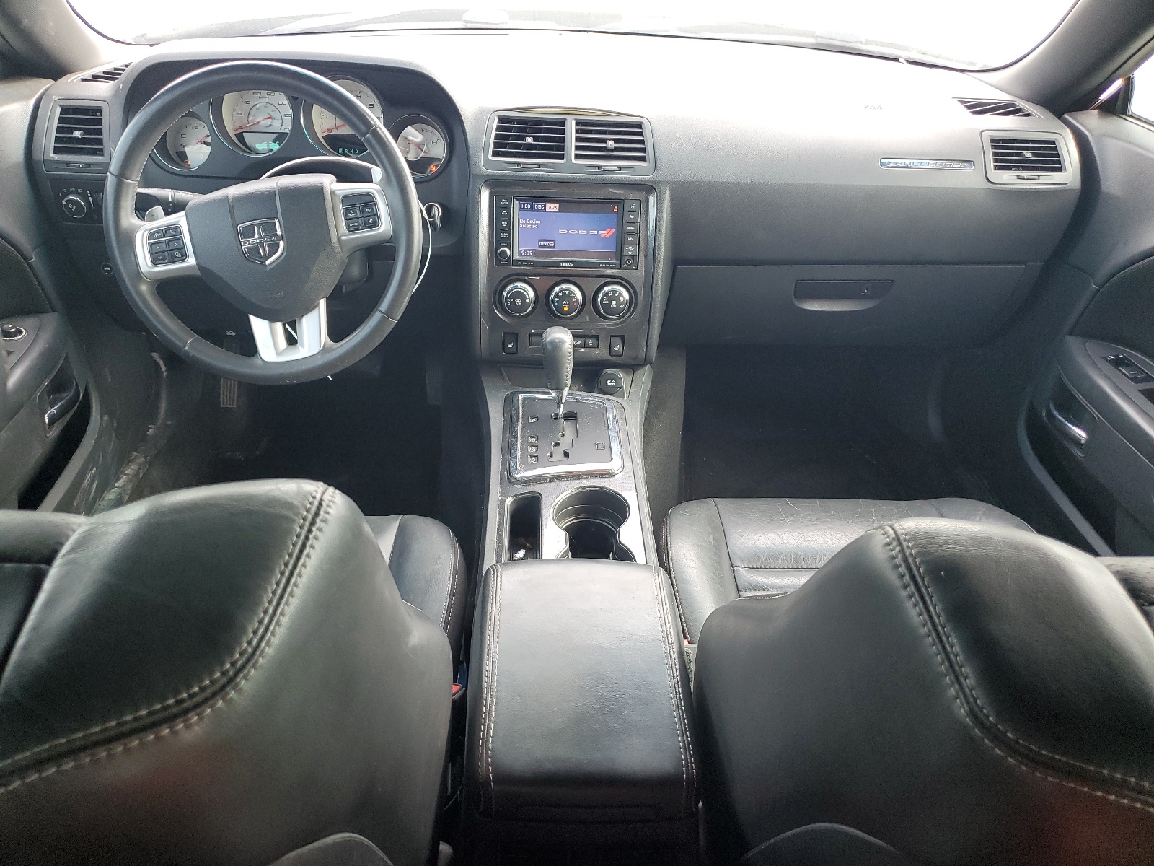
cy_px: 433
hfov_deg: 67.3
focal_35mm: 26
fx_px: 867
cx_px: 577
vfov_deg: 53.1
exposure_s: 1/120
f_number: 1.5
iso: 92
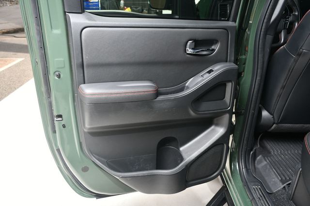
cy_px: 103
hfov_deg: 62.0
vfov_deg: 43.6
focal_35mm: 30
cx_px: 155
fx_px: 258
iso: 100
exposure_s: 1/160
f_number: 5
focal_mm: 20
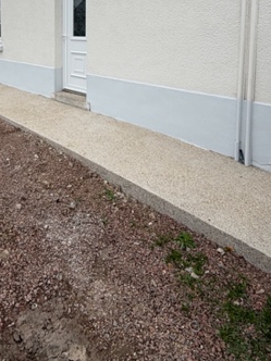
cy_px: 46
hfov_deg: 50.0
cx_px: 81
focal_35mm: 27
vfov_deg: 57.4
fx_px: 282
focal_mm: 2.22
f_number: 2.2
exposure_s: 1/502
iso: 40
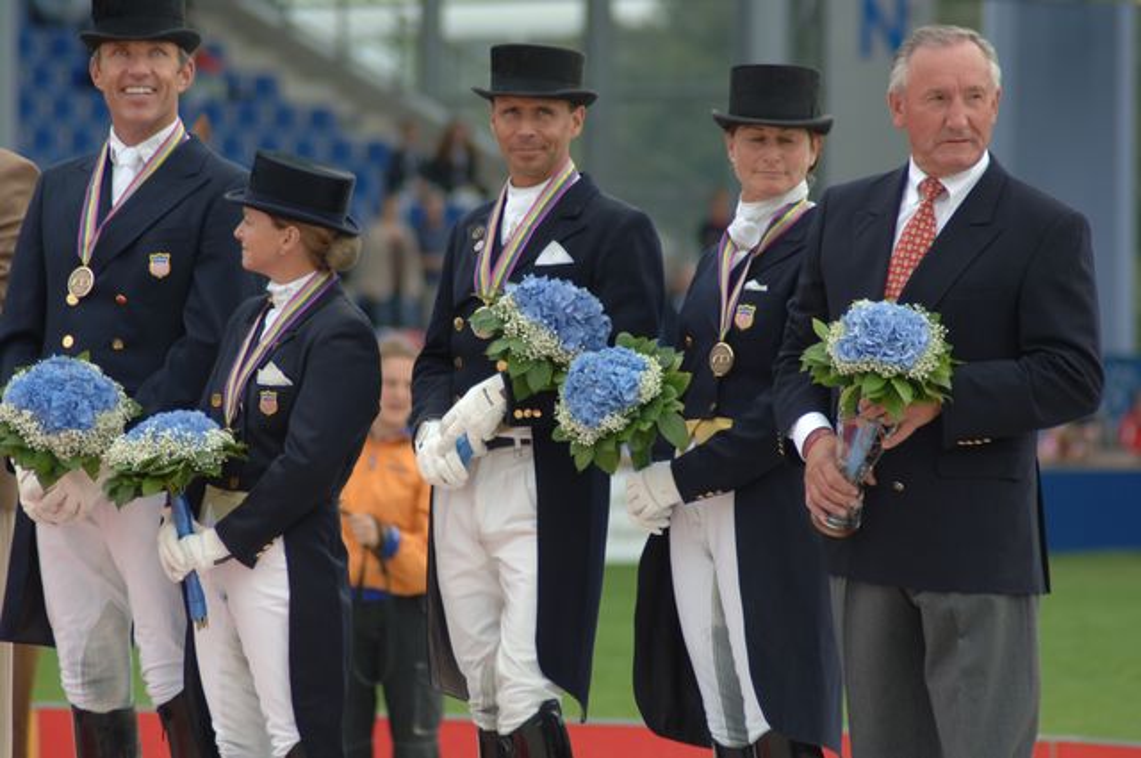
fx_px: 9971
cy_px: 379
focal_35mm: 315
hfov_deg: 6.5
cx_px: 570
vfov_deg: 4.4
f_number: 5.6
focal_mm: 210
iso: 200
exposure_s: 1/200
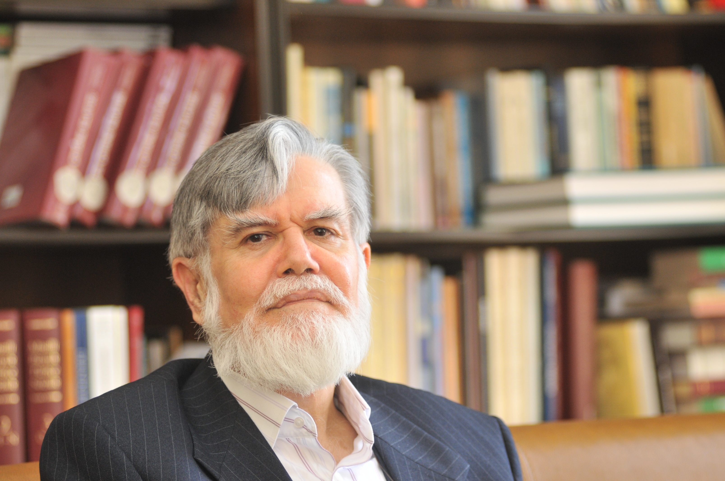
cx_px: 362
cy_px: 240
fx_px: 3017
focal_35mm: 150
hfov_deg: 13.7
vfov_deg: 9.1
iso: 500
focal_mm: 100
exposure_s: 1/200
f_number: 2.8
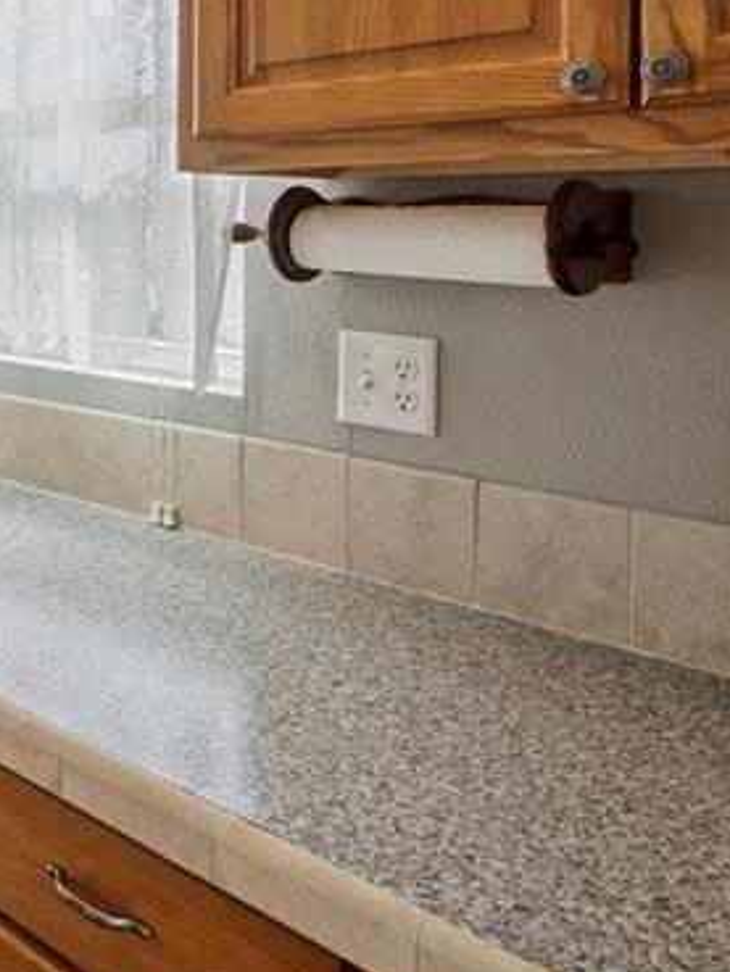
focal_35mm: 40
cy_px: 219
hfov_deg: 29.2
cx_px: -216
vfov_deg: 44.9
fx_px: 1124
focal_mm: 15
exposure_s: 1/100
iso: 800
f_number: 11
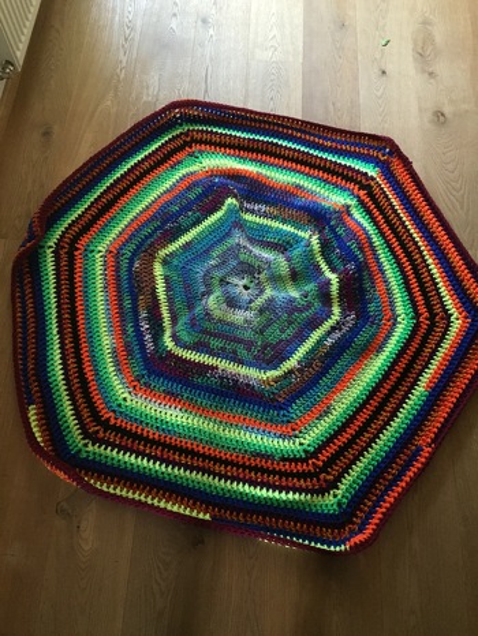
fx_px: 533
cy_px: 318
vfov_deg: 61.6
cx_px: 239
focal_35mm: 29
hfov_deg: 48.3
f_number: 2.2
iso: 320
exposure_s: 1/33
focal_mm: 4.15
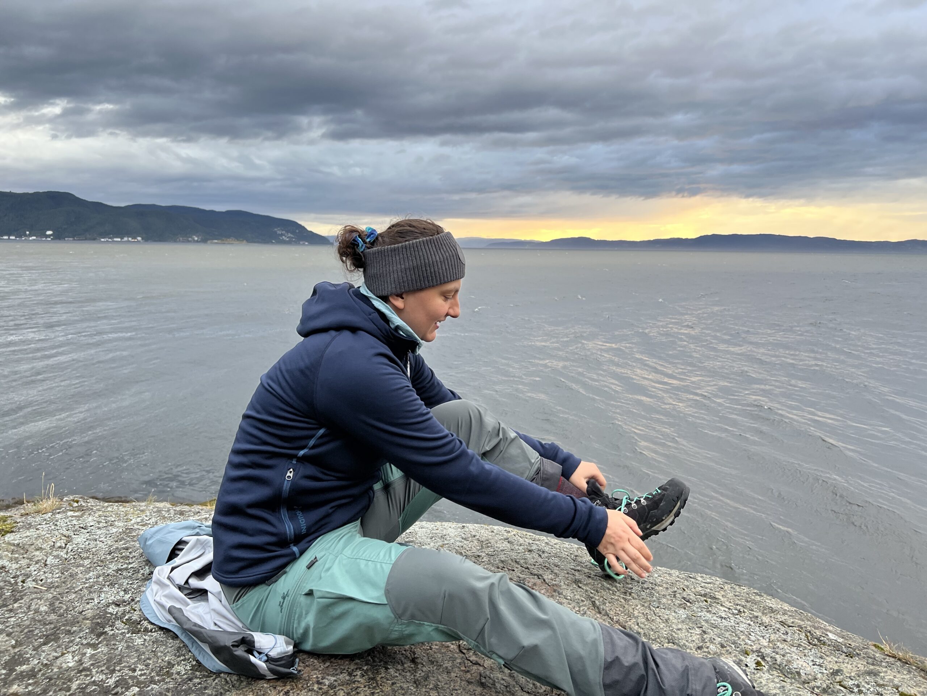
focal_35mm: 26
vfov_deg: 53.1
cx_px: 464
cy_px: 348
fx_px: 696
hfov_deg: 67.3
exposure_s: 1/121
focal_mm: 5.7
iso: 80
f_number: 1.5
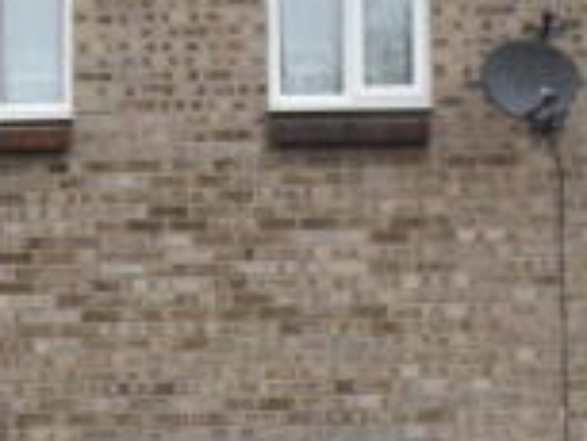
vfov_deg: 9.3
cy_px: 351
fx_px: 2715
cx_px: 217
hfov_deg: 12.3
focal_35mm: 160
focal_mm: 7.5
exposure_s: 1/350
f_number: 3.6
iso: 100
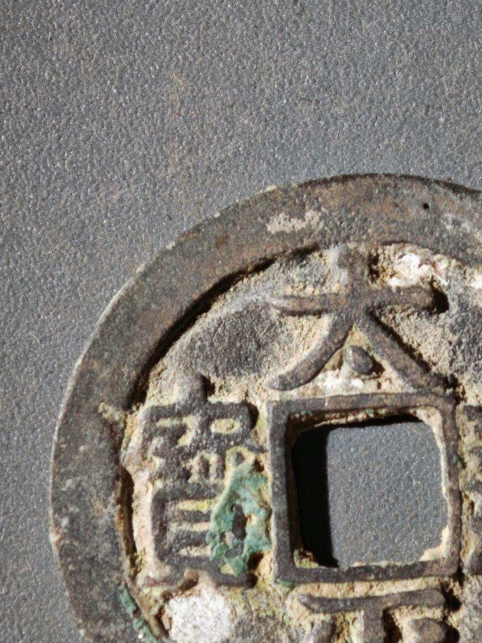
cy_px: 425
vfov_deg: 12.6
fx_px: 2916
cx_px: 374
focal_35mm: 157
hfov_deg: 9.4
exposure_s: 1/100
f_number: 2
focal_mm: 9
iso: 125
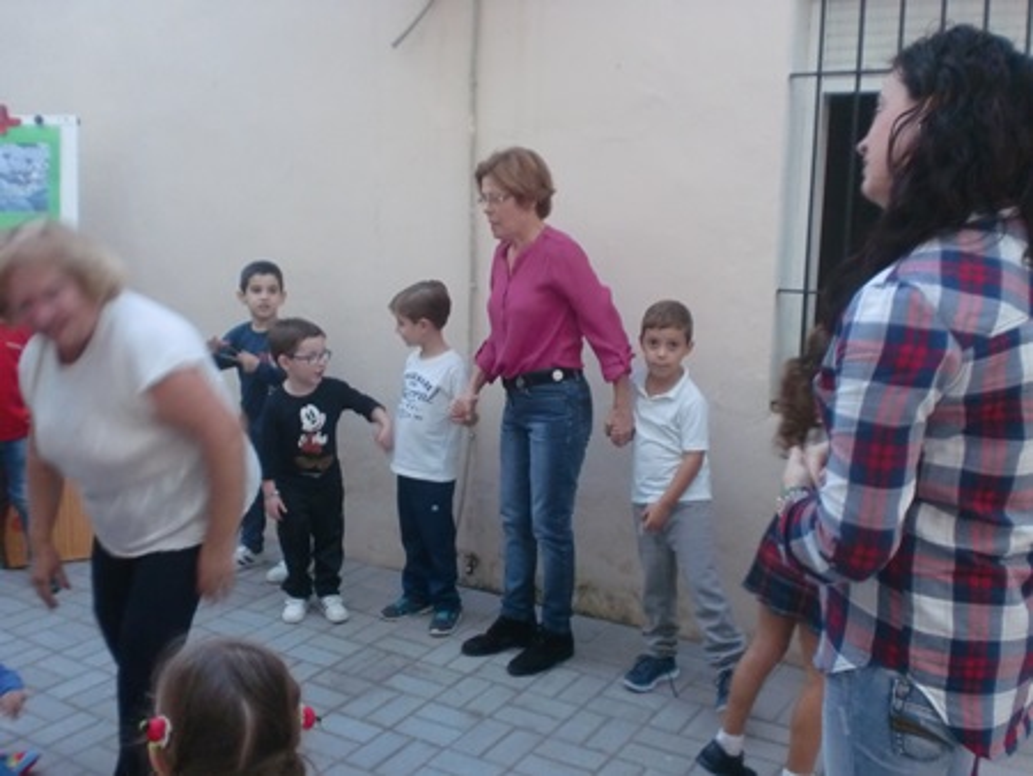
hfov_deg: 52.6
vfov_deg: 40.7
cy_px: 388
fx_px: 1045
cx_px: 516
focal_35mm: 35
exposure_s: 1/25
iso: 400
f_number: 3.1
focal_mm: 6.3
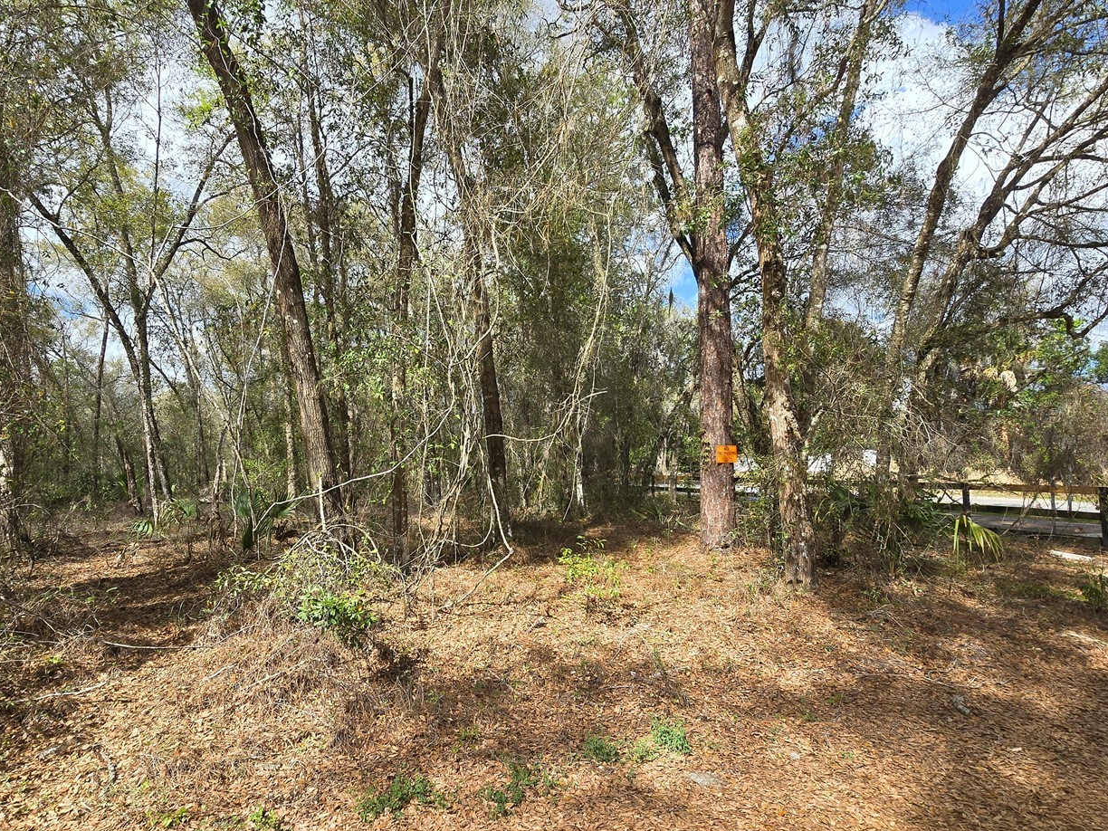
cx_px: 503
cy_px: 406
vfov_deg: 74.7
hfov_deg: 90.8
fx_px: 544
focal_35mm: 17
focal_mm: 2.2
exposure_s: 1/1111
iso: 50
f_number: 2.2
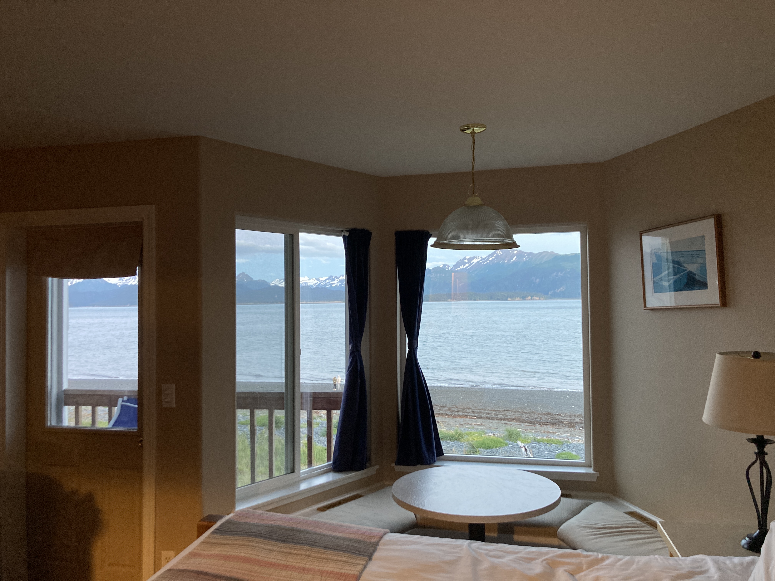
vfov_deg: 49.7
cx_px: 388
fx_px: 627
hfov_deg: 63.4
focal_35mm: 28
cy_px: 290
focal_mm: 3.99
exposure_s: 1/31
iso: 400
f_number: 1.8
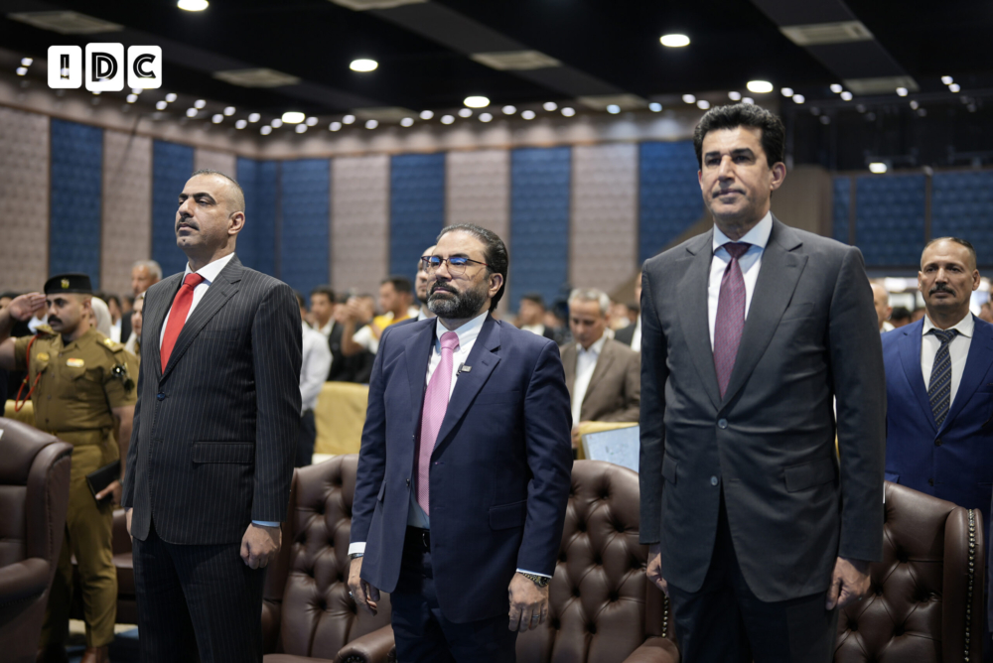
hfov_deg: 39.6
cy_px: 332
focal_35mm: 50
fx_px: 1380
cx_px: 496
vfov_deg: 27.0
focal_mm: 50
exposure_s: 1/200
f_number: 1.4
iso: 200
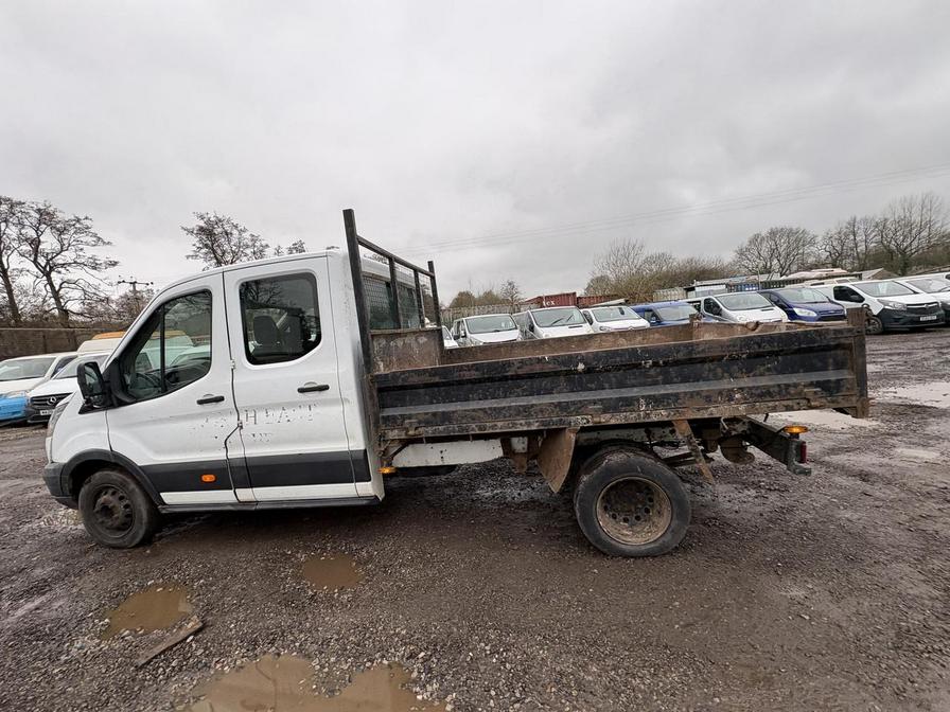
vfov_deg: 85.7
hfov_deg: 102.1
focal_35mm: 14
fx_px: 384
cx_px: 475
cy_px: 356
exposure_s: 1/144
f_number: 2.2
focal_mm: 2.22
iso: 40
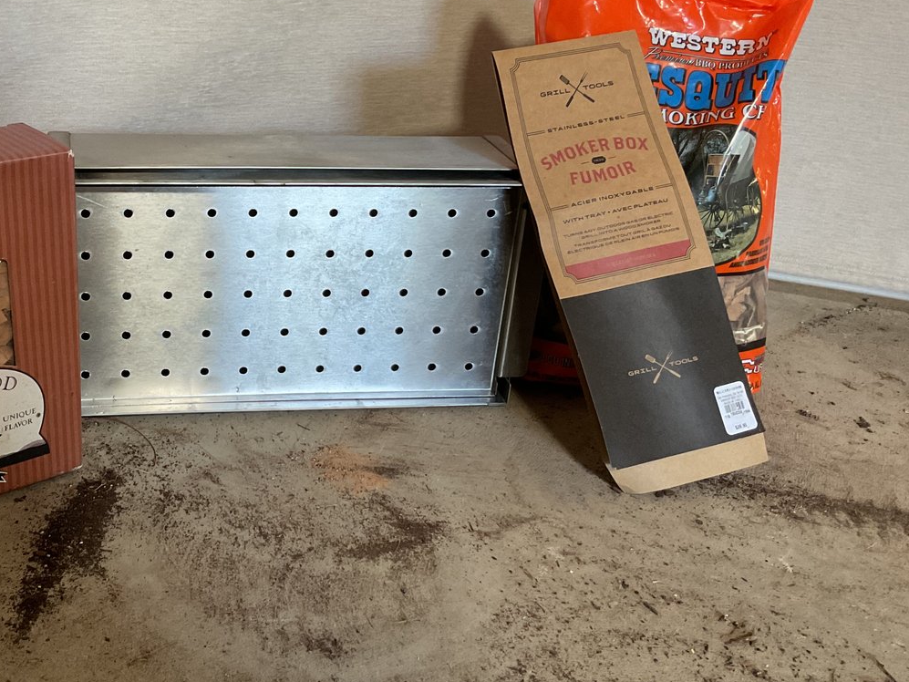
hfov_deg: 41.9
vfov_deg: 32.8
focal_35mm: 44
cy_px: 270
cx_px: 246
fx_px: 1156
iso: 125
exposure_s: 1/50
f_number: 1.8
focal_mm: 3
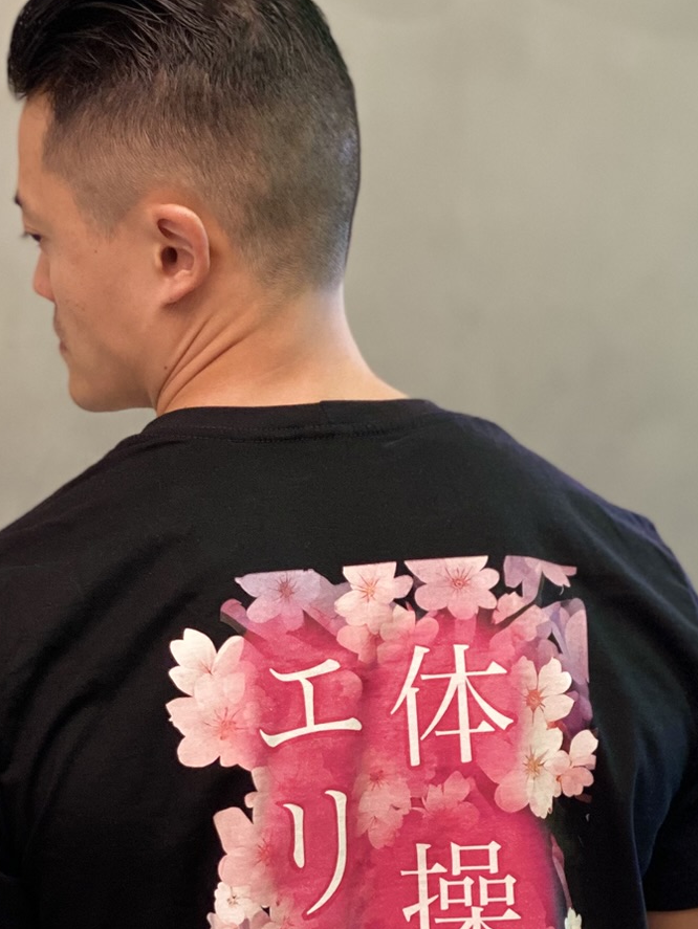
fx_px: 3224
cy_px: 707
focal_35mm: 120
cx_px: 295
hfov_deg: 12.4
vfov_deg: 16.3
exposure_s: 1/40
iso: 160
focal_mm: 6
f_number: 2
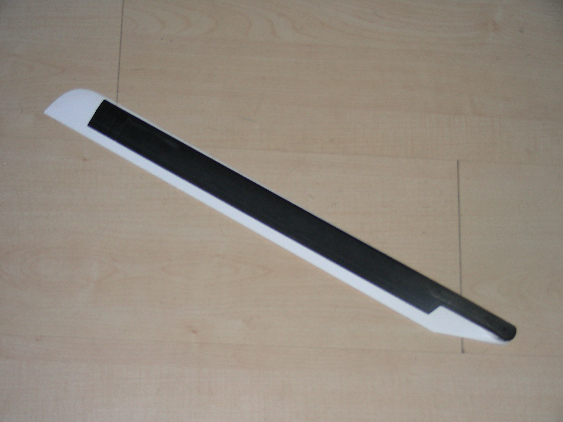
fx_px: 1285
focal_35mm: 79
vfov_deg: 18.7
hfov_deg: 24.7
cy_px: 211
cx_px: 282
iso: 50
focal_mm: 13.2
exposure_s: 1/60.1
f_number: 3.5
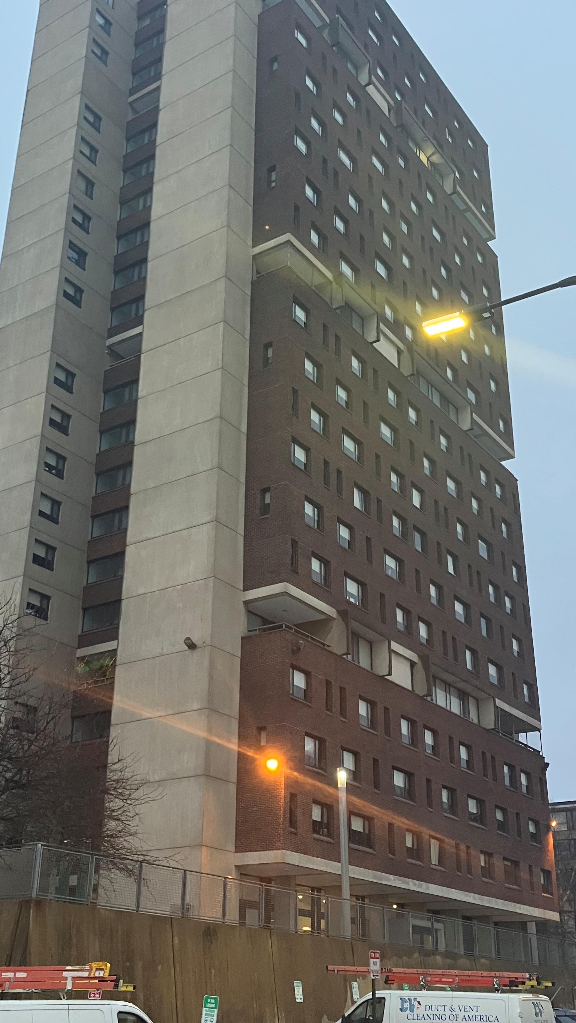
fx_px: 1086
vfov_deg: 50.5
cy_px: 499
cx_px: 261
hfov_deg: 29.7
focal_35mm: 40
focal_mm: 3.99
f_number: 1.8
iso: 100
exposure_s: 1/60
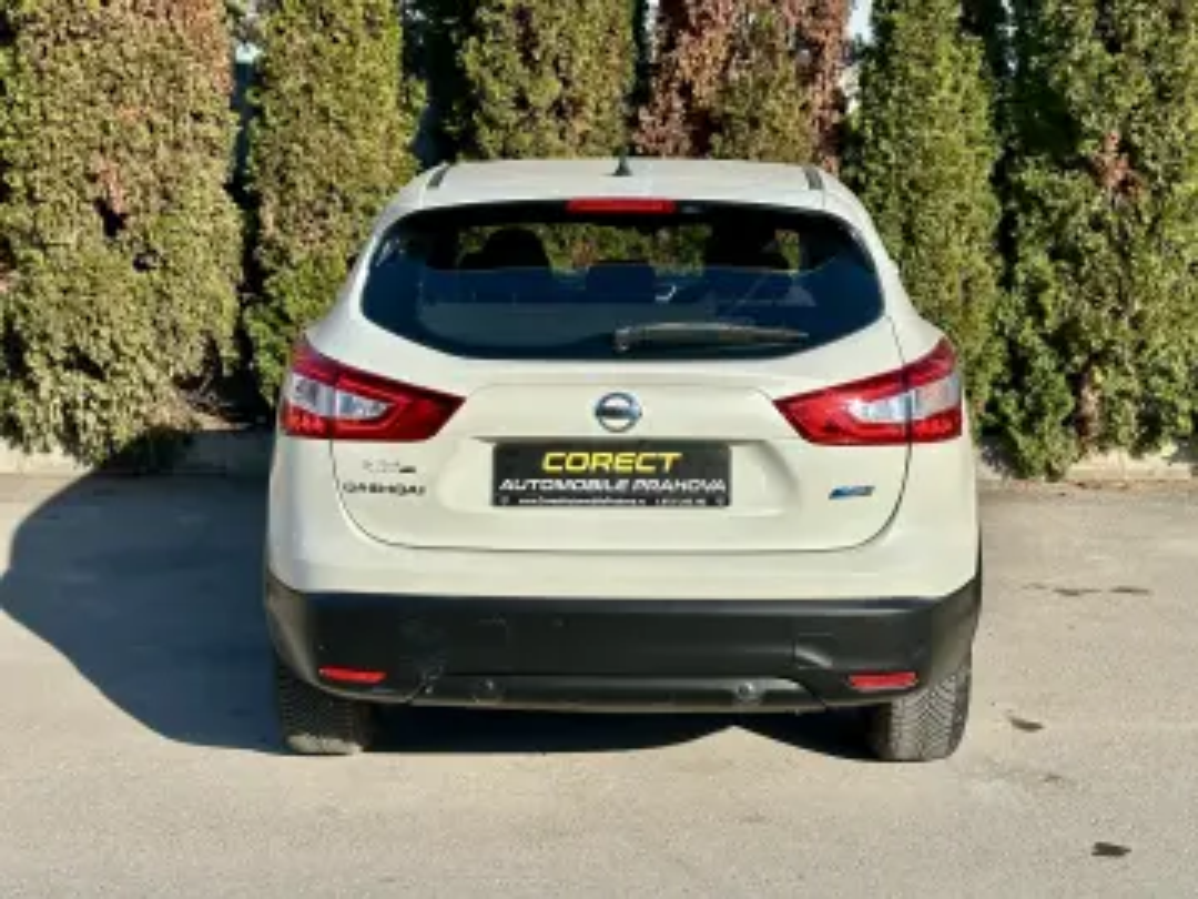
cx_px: 599
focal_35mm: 48
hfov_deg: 39.7
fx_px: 1661
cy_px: 450
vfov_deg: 30.3
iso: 64
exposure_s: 1/6211
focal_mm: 6.86
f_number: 1.78
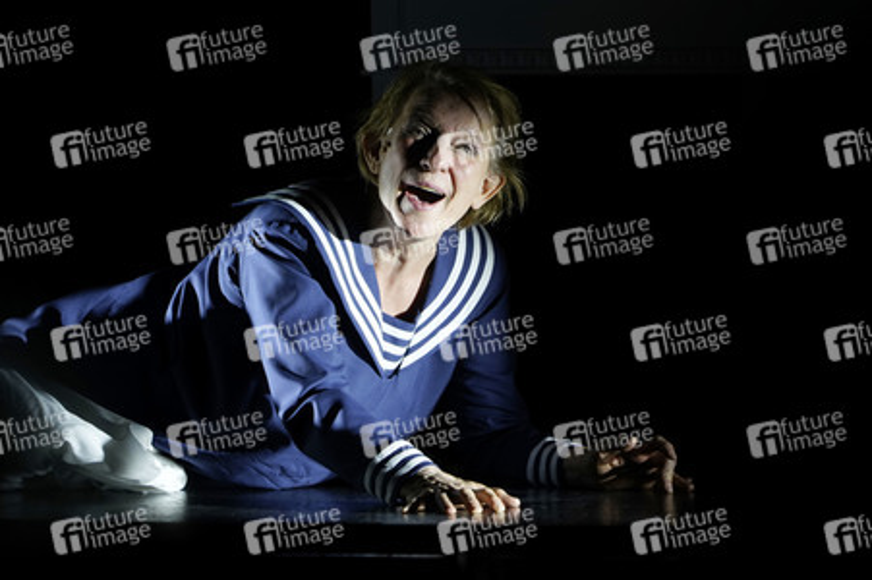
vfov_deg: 2.3
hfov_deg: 3.4
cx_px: 436
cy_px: 290
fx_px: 14522
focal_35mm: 600
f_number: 8
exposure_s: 1/320
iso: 1600
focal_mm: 600
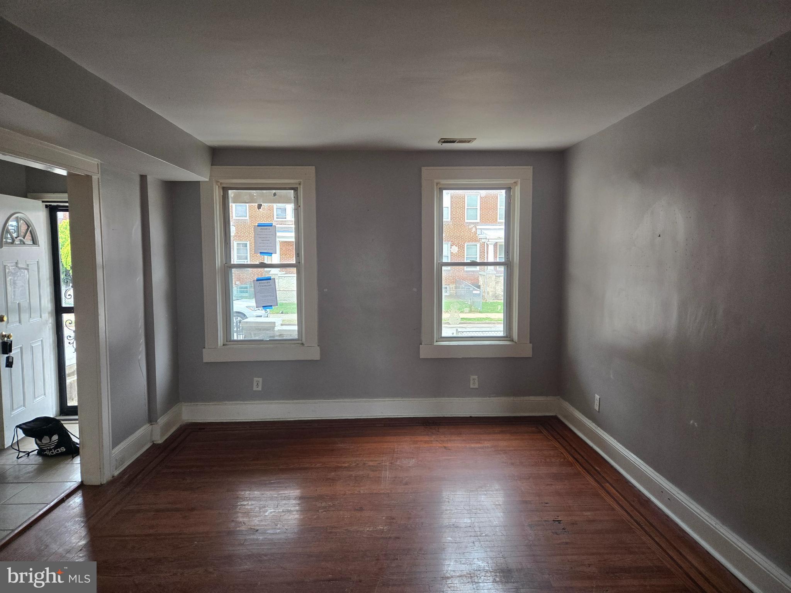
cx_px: 396
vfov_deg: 58.9
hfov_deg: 73.9
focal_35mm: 23
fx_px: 526
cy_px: 296
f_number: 1.8
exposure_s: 1/180
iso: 160
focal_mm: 5.4
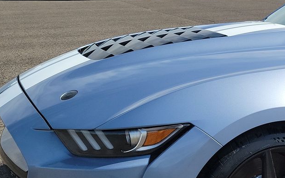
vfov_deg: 19.6
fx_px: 512
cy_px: 116
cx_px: 321
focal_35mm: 66
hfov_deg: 28.1
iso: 50
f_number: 1.8
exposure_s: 1/897
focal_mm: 6.7
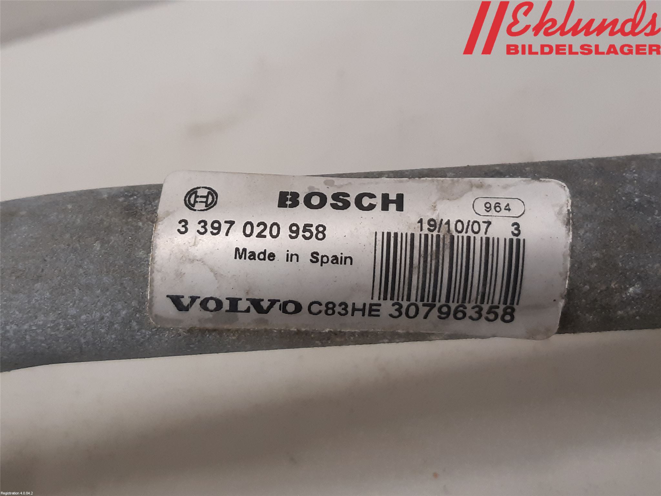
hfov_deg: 67.3
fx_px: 496
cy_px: 248
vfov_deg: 53.1
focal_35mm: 26
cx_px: 330
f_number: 1.7
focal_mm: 3.93
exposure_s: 1/50
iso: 200
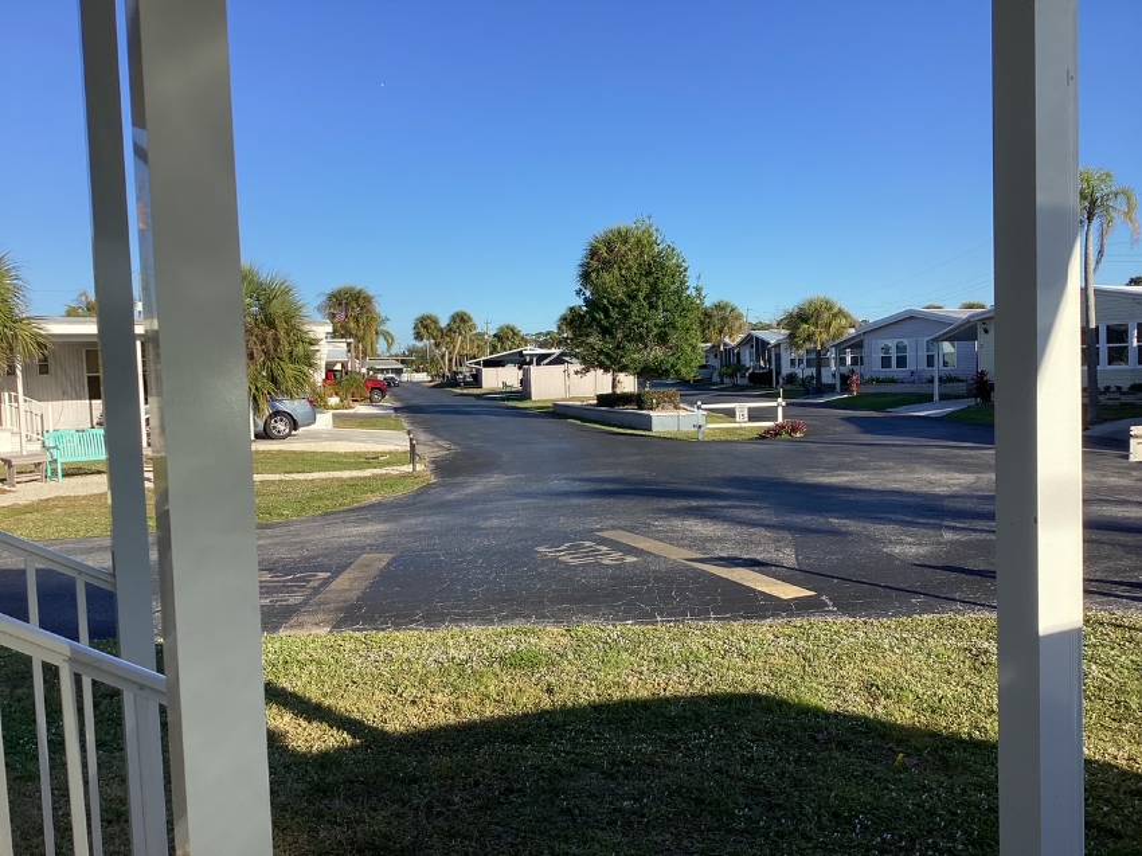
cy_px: 428
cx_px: 571
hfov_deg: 58.4
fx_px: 1022
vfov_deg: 45.4
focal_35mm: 31
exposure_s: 1/1131
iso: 25
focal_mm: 3.3
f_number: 2.4
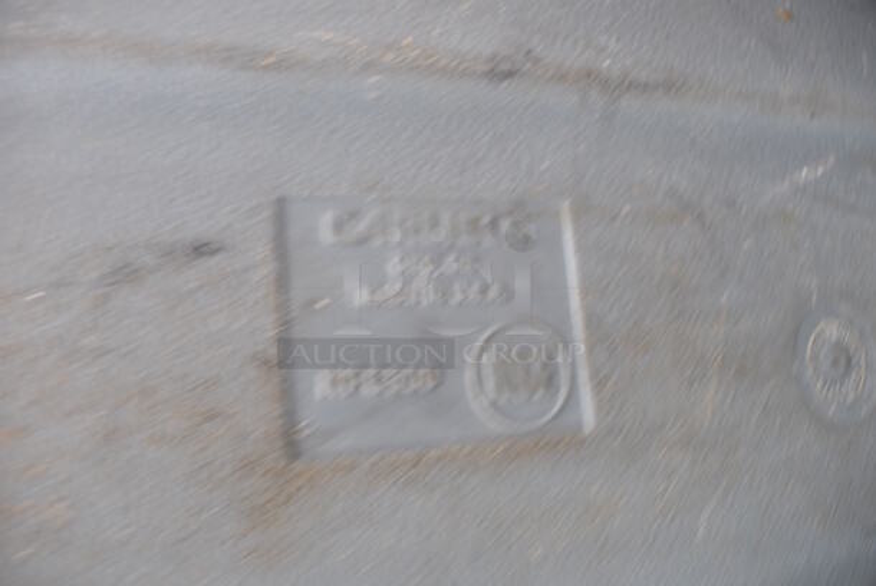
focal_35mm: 27
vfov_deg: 48.0
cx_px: 438
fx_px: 658
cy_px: 293
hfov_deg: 67.3
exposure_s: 1/60
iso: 400
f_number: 6.3
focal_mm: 18
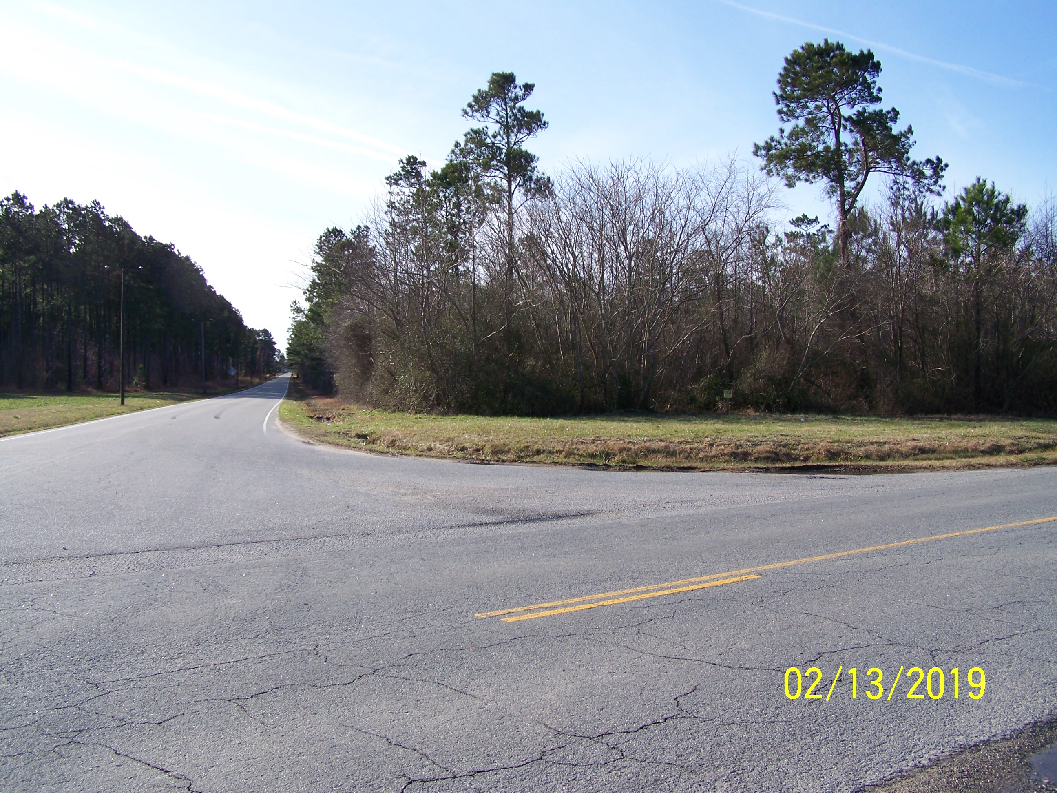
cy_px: 396
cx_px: 528
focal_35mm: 38
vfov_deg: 37.7
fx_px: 1160
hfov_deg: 49.0
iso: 64
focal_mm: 6.3
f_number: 4
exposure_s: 1/320
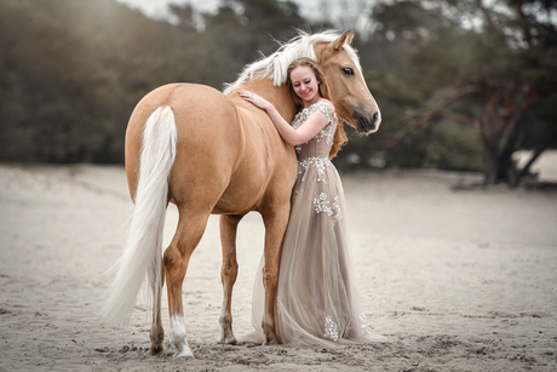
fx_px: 2476
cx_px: 278
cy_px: 186
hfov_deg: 12.8
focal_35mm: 160
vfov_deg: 8.6
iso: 100
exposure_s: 1/1000
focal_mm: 160
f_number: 2.8
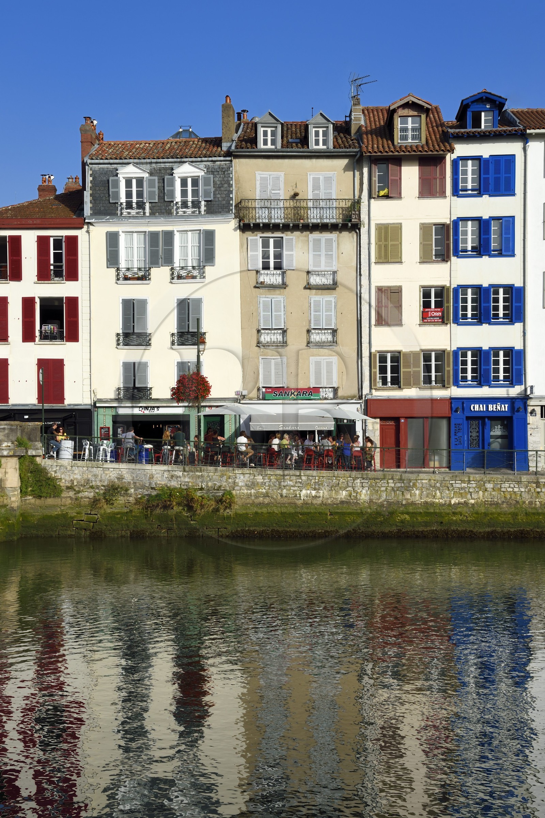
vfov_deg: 38.2
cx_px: 272
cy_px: 409
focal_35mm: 52
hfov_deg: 26.0
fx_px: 1182
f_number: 14
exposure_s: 1/250
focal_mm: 52
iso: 200
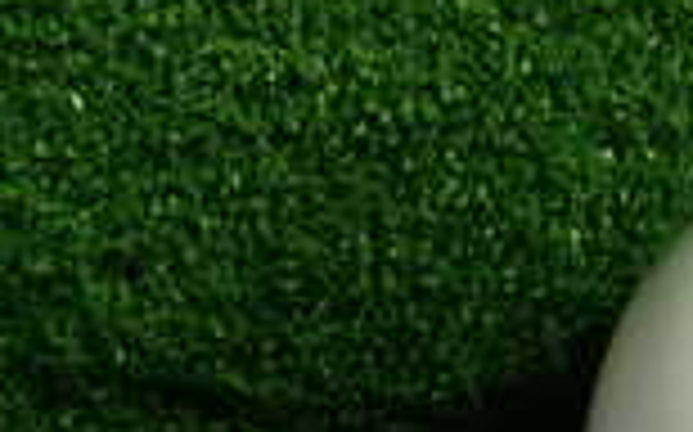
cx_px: 918
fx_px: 2340
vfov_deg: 10.0
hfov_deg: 15.9
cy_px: 774
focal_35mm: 124
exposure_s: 1/60
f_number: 2.3
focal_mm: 5.4
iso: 200
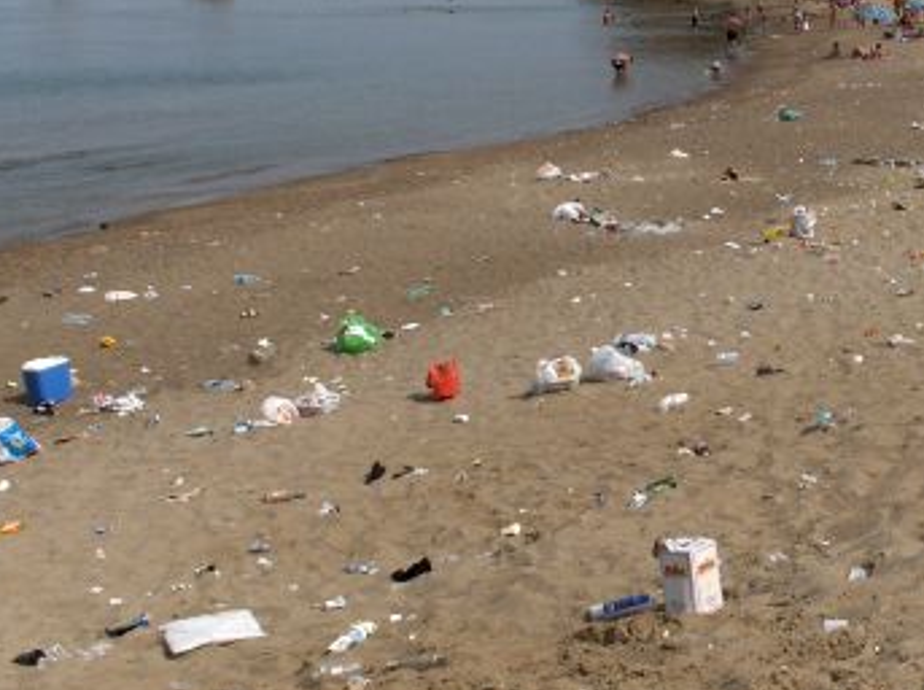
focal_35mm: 49
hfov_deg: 37.6
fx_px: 1306
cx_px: 741
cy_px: 466
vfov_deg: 29.4
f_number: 5.6
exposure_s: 1/342
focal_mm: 5.8
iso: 50
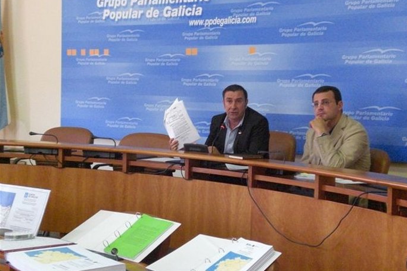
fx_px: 701
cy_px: 127
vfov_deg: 21.9
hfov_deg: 32.4
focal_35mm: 62
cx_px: 205
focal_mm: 10.4
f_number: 4
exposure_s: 1/60
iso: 800
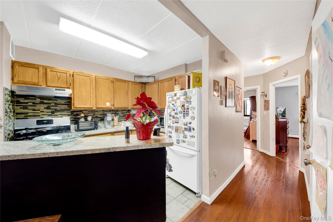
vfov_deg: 90.0
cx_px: 166
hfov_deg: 112.6
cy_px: 111
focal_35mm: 12
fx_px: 111
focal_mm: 8
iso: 100
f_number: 8
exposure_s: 3
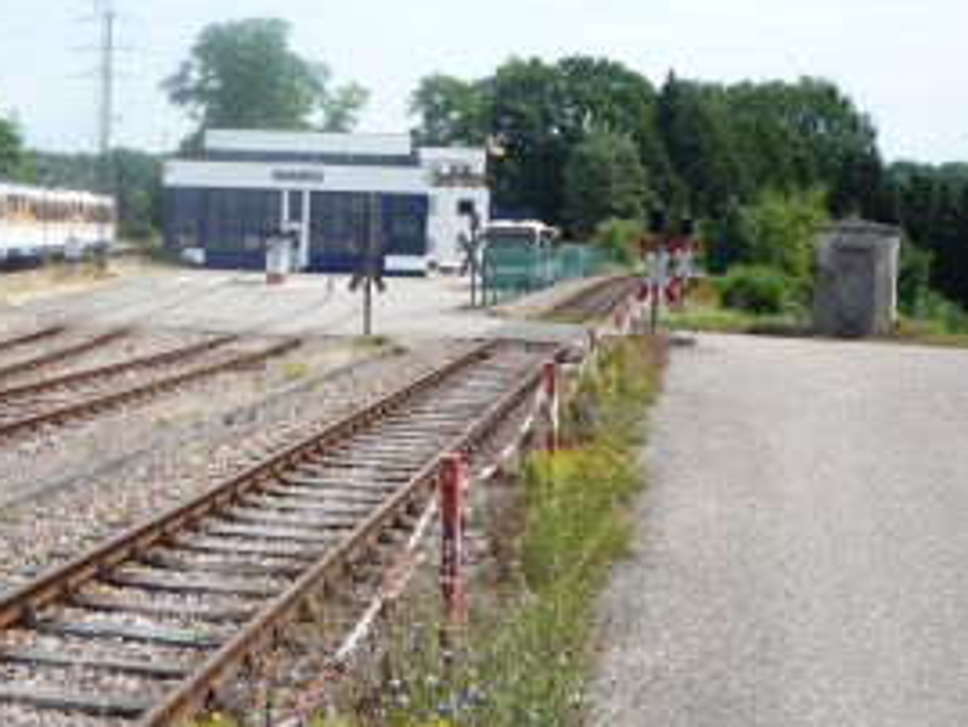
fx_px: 1595
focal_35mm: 57
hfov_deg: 33.5
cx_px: 324
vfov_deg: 25.5
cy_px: 234
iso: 100
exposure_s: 1/400
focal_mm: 5.2
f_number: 4.5
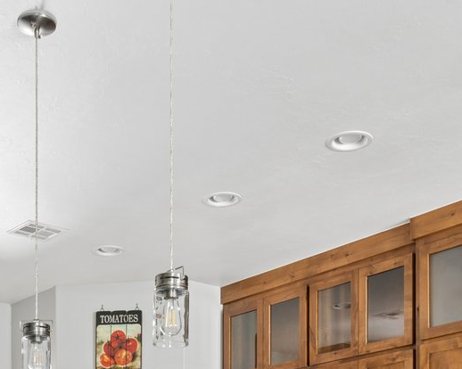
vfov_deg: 20.6
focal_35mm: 64
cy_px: 542
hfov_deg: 29.3
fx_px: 875
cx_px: 147
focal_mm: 23
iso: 200
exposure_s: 1/1.25
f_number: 8
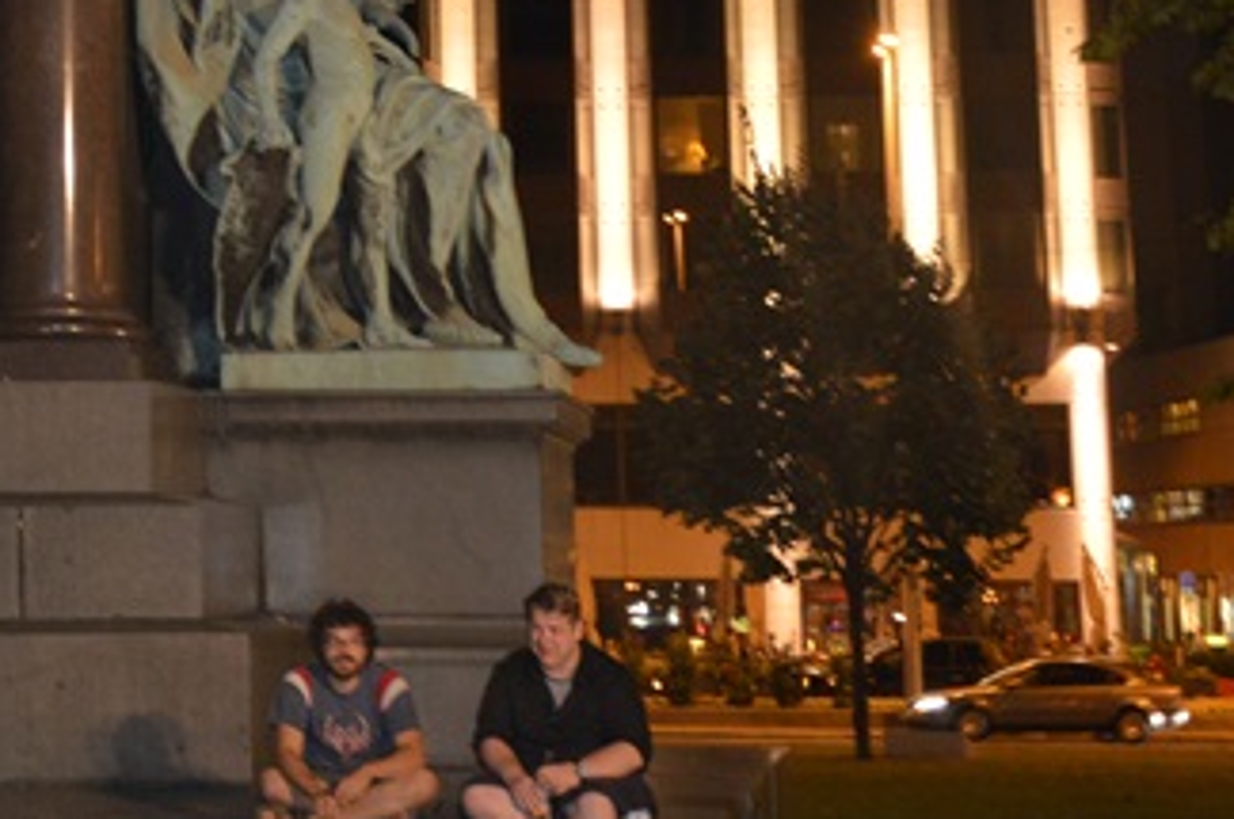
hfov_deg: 16.6
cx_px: -198
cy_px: -242
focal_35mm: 119
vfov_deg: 11.2
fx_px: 4059
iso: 800
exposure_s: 1/10
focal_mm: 25
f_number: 4
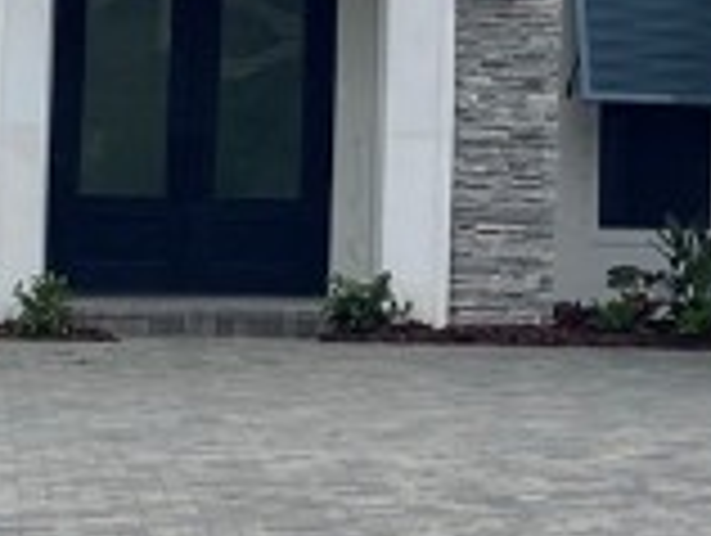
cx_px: 634
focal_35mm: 168
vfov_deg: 8.8
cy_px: 9
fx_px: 3456
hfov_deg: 11.7
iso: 32
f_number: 1.8
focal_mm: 4.25
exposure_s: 1/606
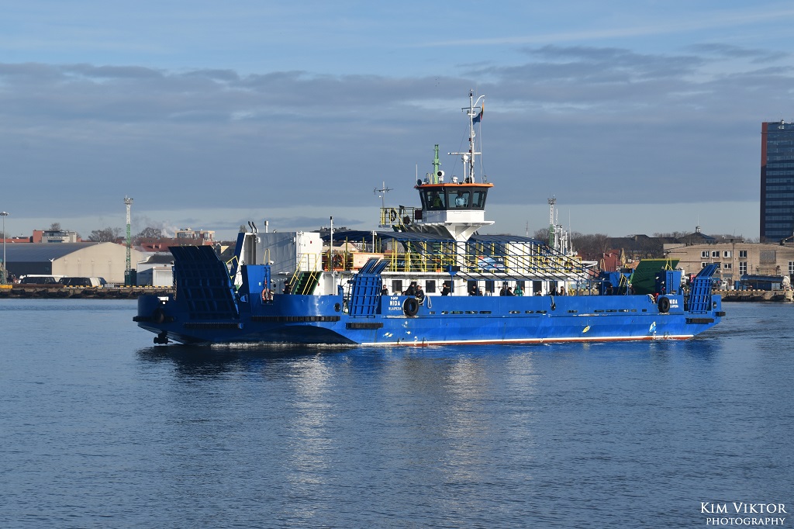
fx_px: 2811
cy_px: 264
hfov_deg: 16.1
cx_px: 397
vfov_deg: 10.7
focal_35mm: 128
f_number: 10
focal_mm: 85
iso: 200
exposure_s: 1/400
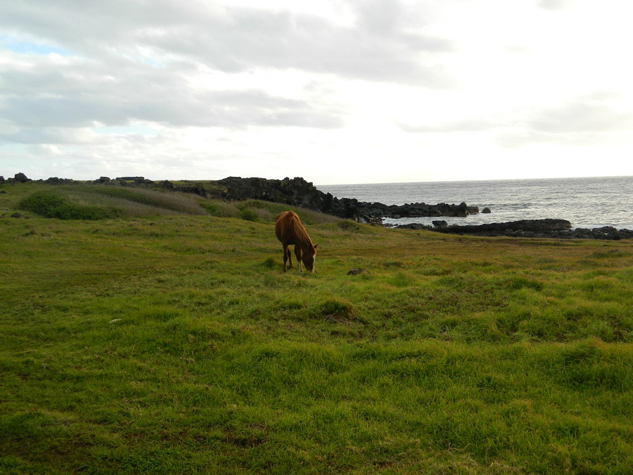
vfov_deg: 35.1
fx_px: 750
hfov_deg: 45.8
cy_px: 238
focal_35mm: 41
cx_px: 316
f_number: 3.5
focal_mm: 7.3
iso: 100
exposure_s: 1/320
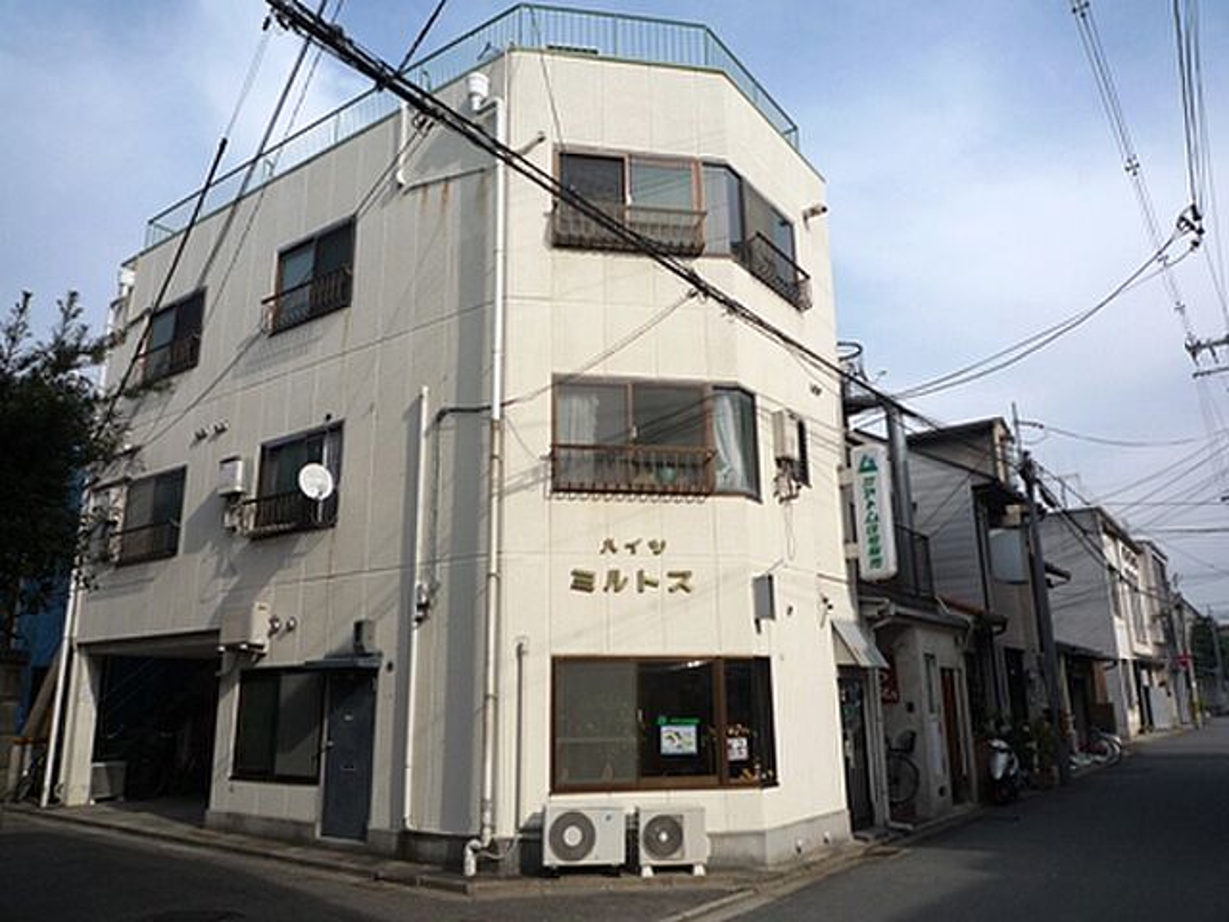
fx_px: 888
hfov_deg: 69.4
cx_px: 614
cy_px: 461
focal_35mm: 25
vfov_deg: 54.9
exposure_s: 1/800
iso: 100
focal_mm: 4.4
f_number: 4
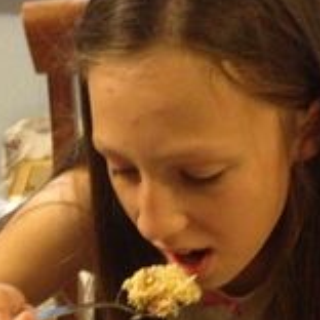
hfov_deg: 18.3
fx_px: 994
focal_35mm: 95
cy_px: 314
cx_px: 181
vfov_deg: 17.9
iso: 800
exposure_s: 1/17
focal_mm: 4.28
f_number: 2.4
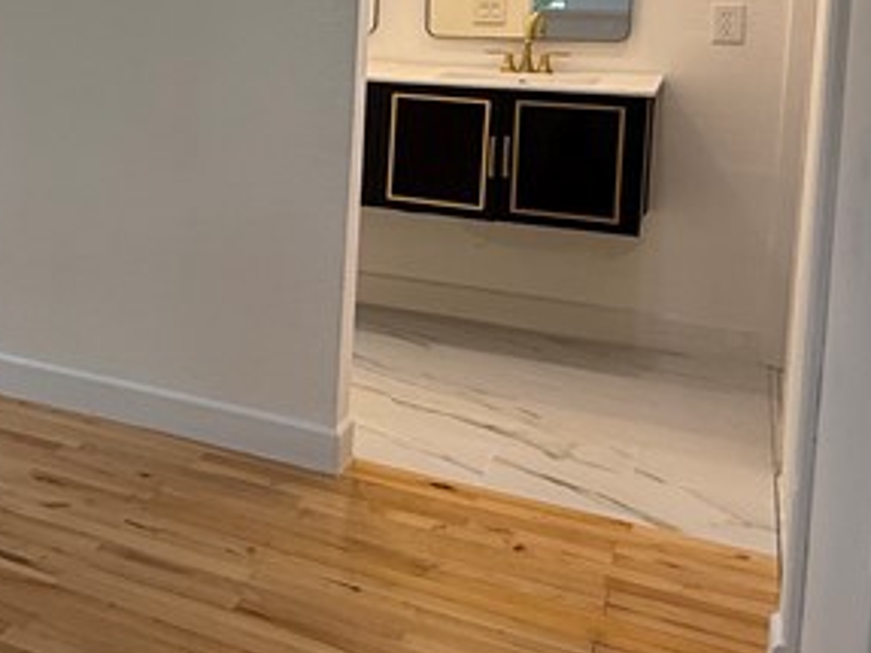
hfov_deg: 30.7
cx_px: -240
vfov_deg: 28.0
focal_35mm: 50
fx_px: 1258
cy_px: 61
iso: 80
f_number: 2.2
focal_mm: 2.22
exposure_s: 1/120
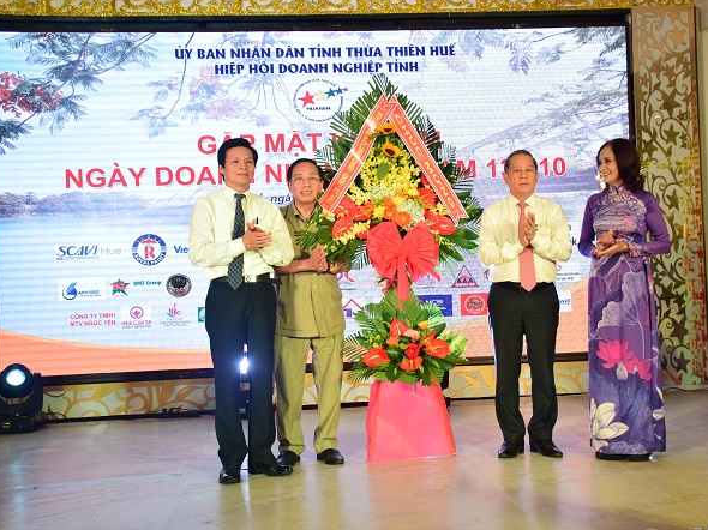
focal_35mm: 45
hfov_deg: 42.4
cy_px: 264
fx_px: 911
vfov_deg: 32.5
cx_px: 391
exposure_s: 1/160
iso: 640
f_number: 6.3
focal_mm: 27
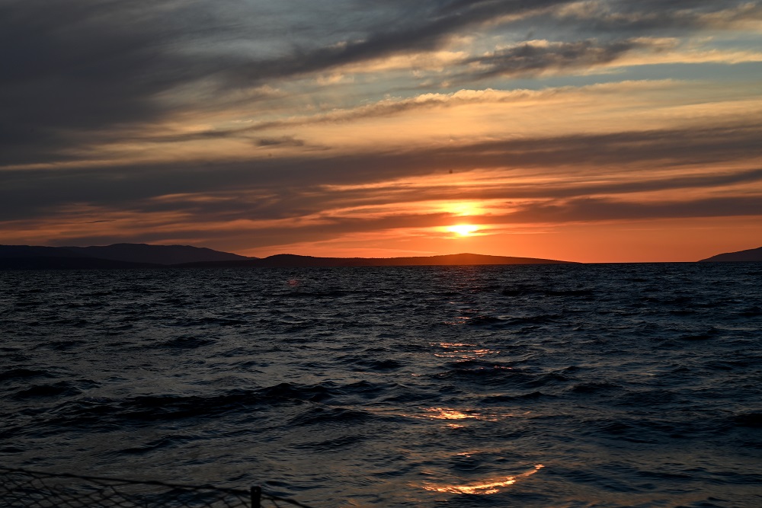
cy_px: 254
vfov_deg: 19.5
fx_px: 1482
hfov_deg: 28.8
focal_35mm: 70
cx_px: 381
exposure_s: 1/80
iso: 125
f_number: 16
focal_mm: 70
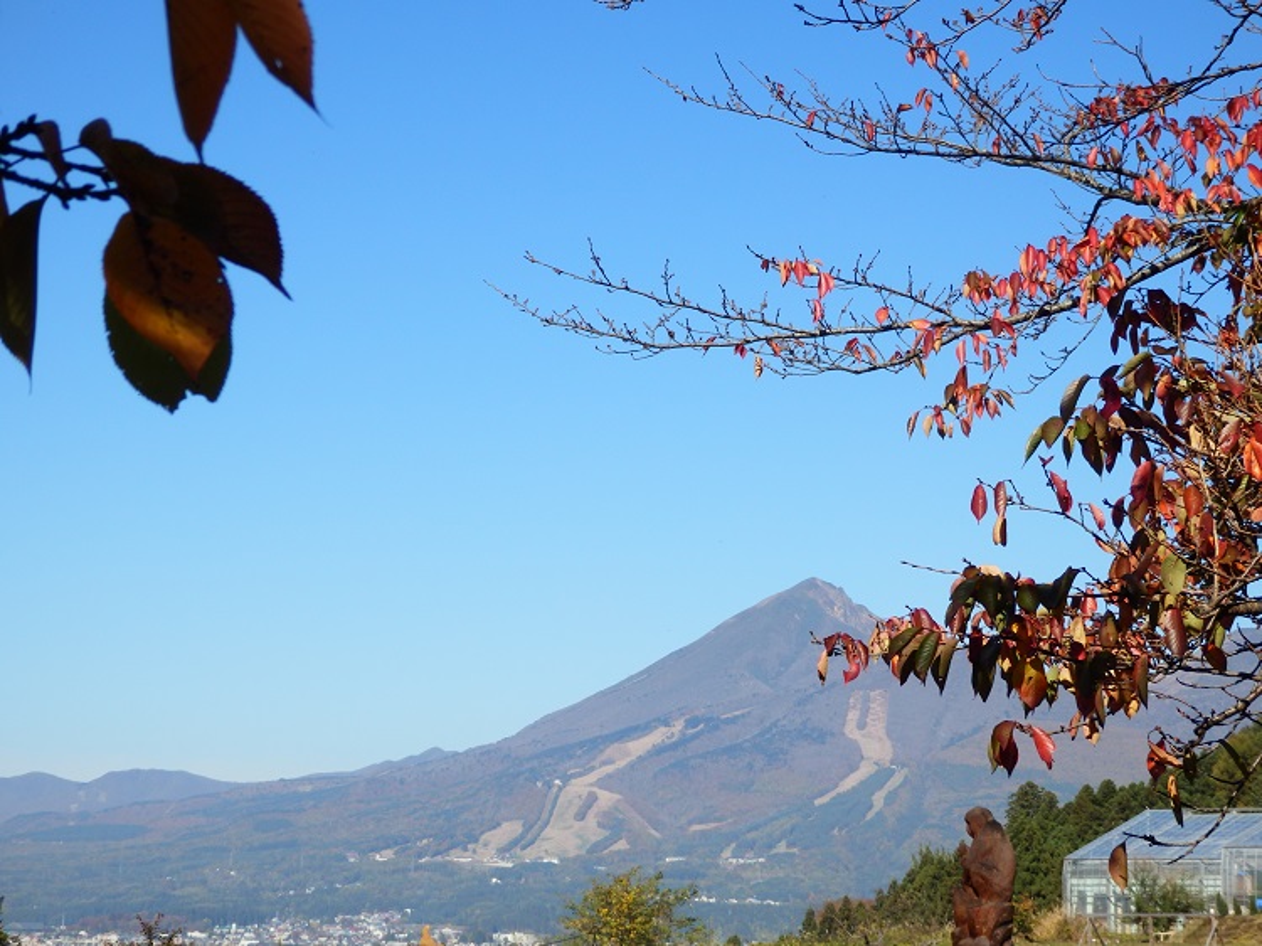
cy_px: 473
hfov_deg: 29.4
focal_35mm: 66
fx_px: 2405
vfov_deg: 22.2
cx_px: 631
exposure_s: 1/640
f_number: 4.4
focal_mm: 11.9
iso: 80
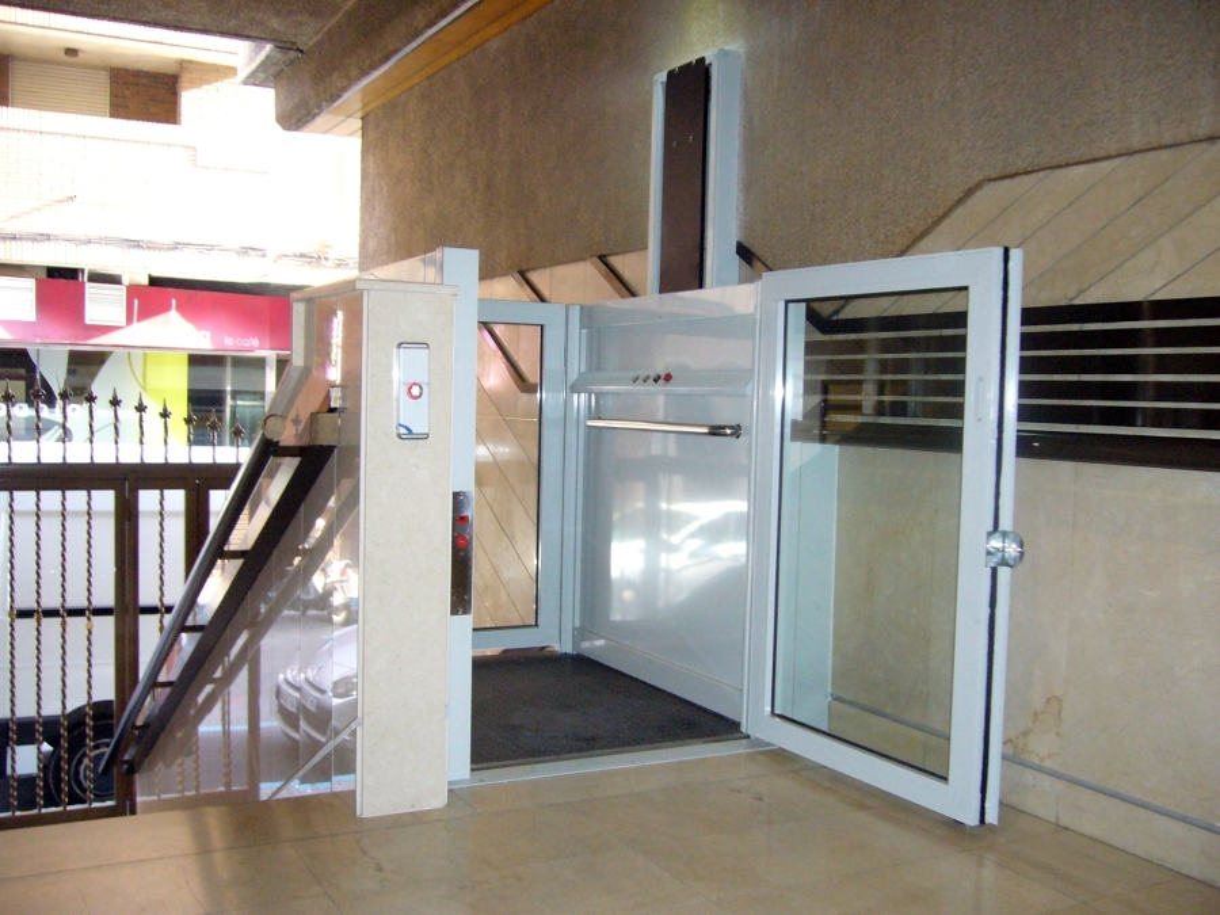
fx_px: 1269
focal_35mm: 36
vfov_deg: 39.7
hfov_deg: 51.4
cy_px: 458
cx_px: 610
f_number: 2.9
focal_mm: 6
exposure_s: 1/30
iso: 250
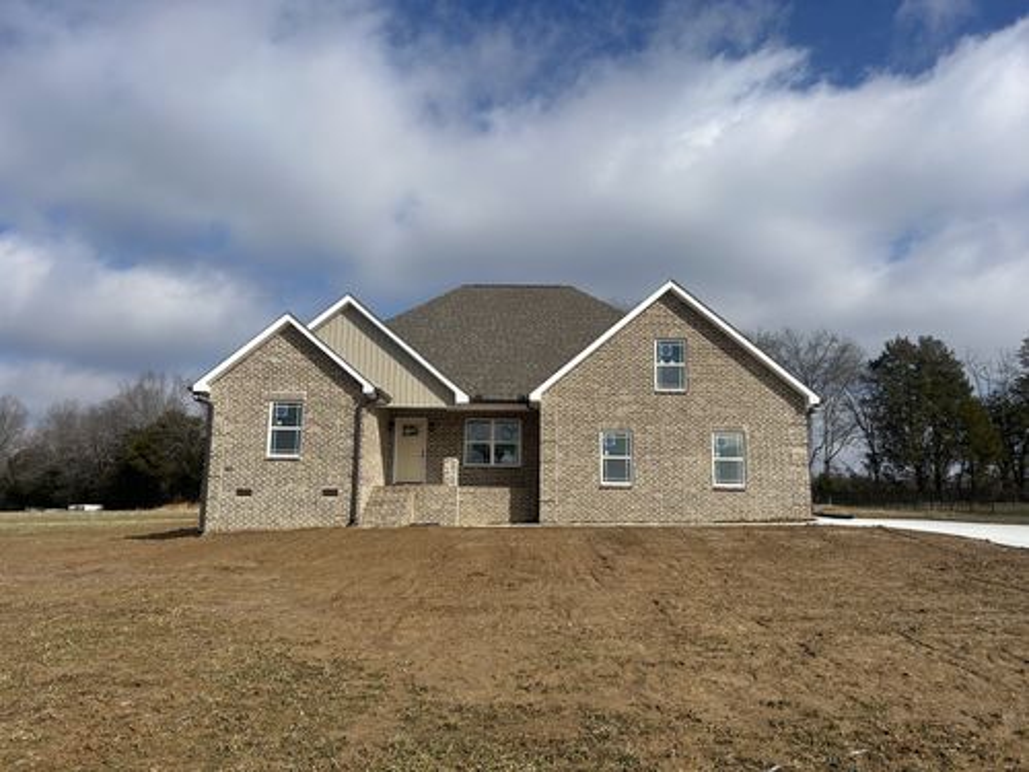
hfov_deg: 67.3
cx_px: 514
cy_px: 386
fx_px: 773
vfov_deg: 53.1
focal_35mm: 26
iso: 50
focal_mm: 5.7
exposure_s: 1/7463
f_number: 1.5
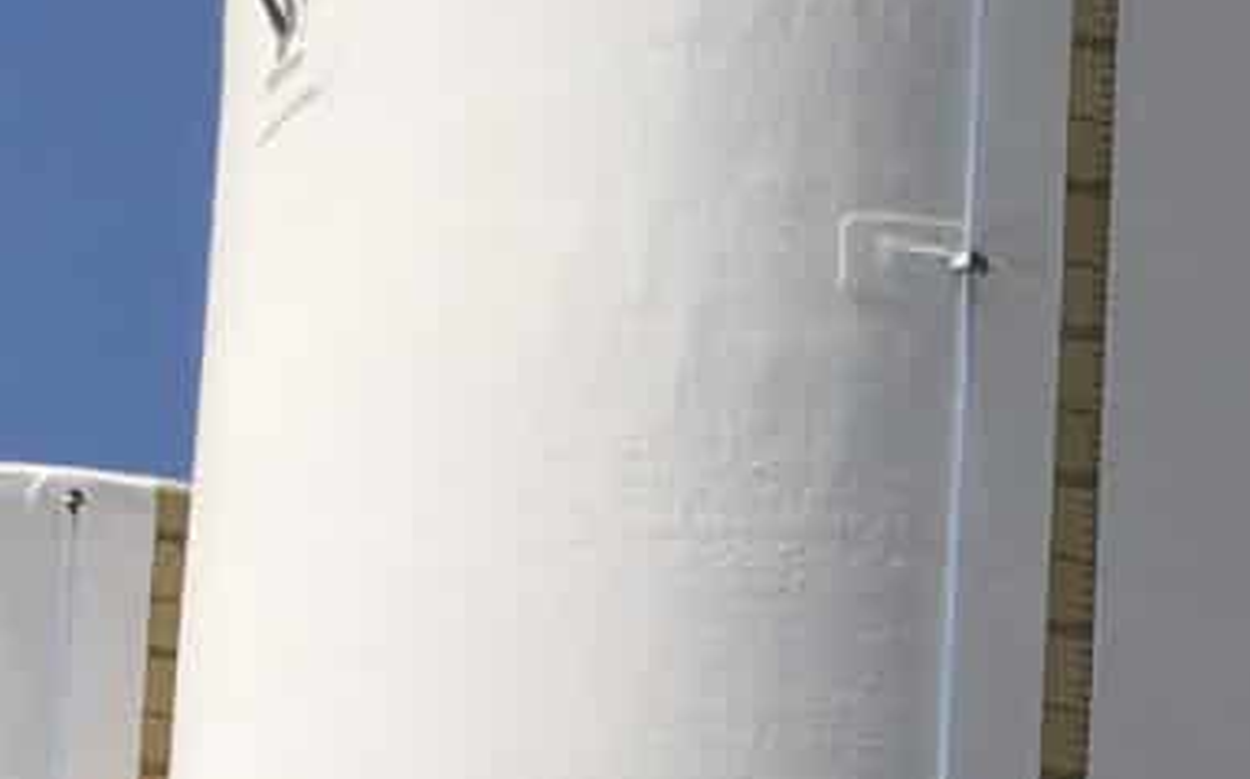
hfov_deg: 11.6
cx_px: 2402
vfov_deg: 7.1
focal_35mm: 165
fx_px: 5616
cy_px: 2347
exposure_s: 1/3344
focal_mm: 4.15
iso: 25
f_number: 2.2
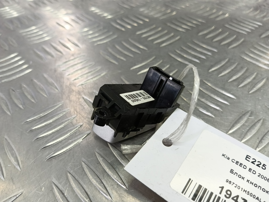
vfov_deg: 58.9
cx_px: 134
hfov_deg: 73.9
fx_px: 179
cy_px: 101
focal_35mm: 23
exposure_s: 1/50
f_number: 1.6
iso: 112
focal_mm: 4.11
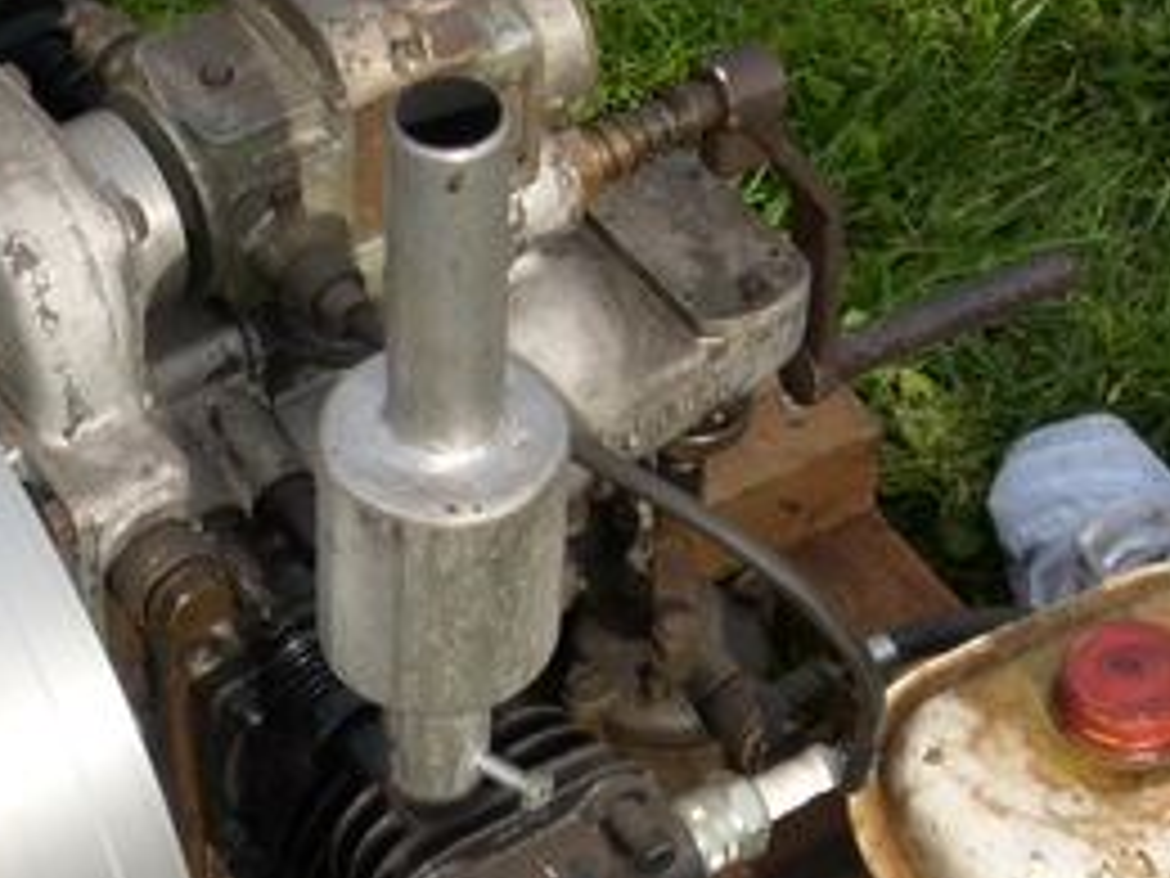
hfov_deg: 13.9
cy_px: 666
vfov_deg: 10.5
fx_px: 4766
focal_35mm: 141
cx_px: 292
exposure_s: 1/125
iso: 80
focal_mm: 10.3
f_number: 9.1
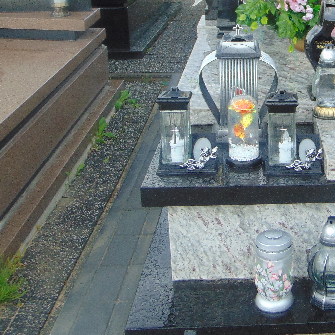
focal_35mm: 60
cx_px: 308
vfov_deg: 28.3
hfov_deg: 27.5
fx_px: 657
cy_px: 96
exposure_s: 1/80
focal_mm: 5.4
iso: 80
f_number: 3.1
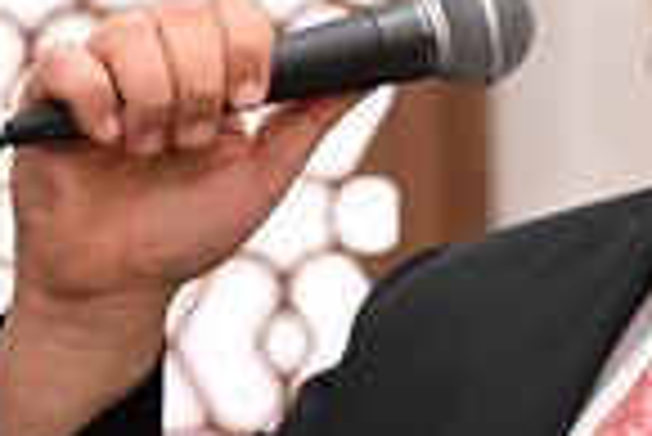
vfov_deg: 4.8
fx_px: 5239
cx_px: 737
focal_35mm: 289
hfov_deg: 7.1
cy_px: 49
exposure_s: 1/200
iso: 1250
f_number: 4.5
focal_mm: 105
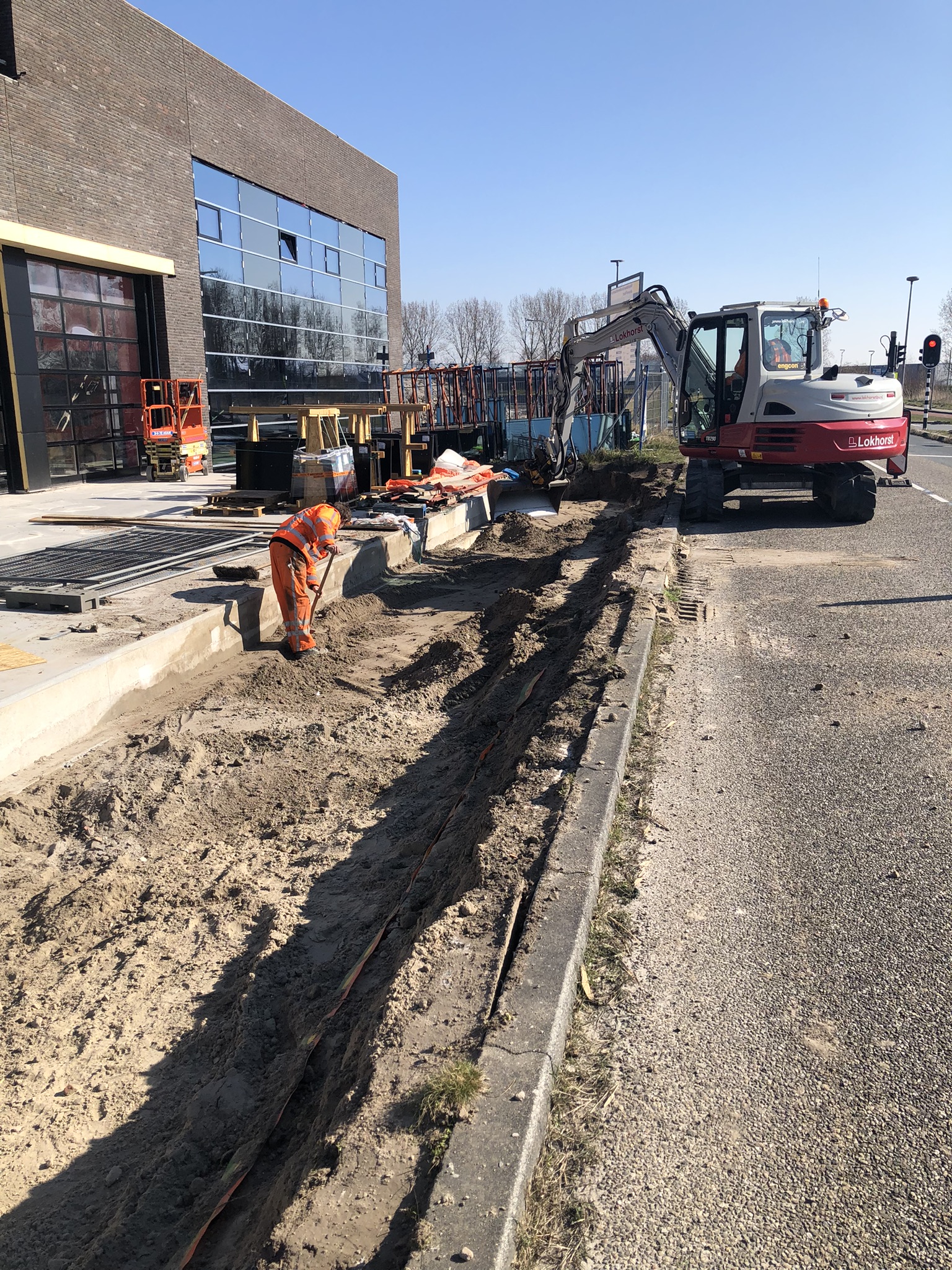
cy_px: 635
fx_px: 1027
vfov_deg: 63.4
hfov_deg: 49.7
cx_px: 476
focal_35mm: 28
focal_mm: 3.99
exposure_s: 1/1656
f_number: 1.8
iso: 20
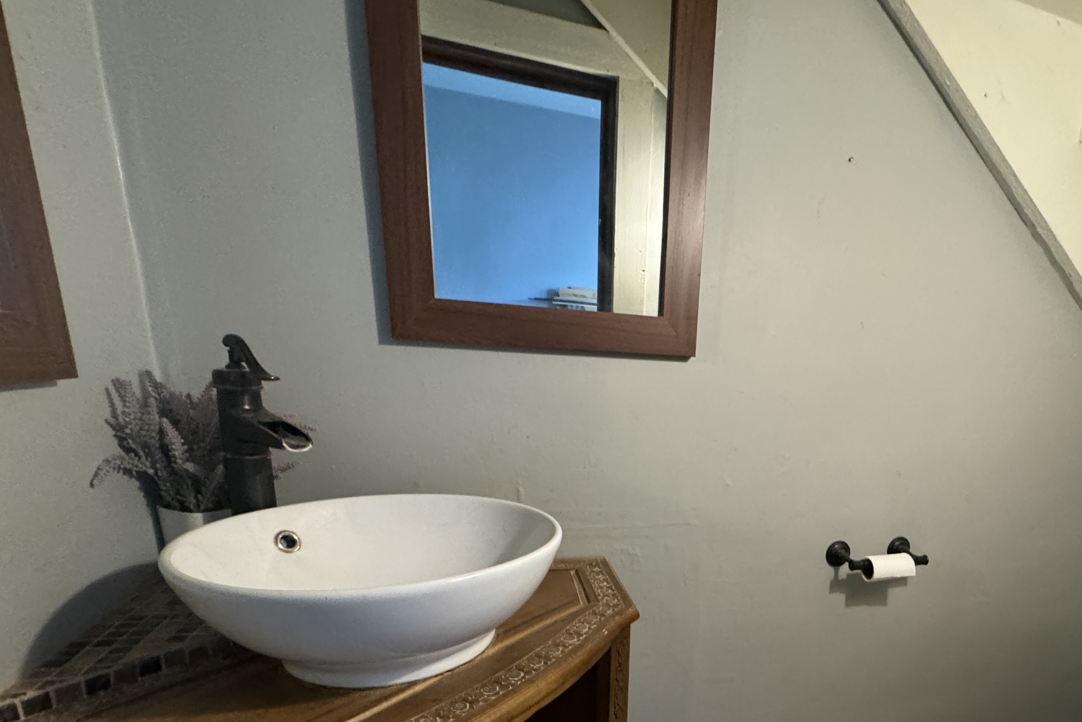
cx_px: 703
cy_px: 529
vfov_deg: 59.1
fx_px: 601
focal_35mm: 20
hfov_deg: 81.7
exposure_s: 1/60
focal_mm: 2.22
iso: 500
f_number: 2.2
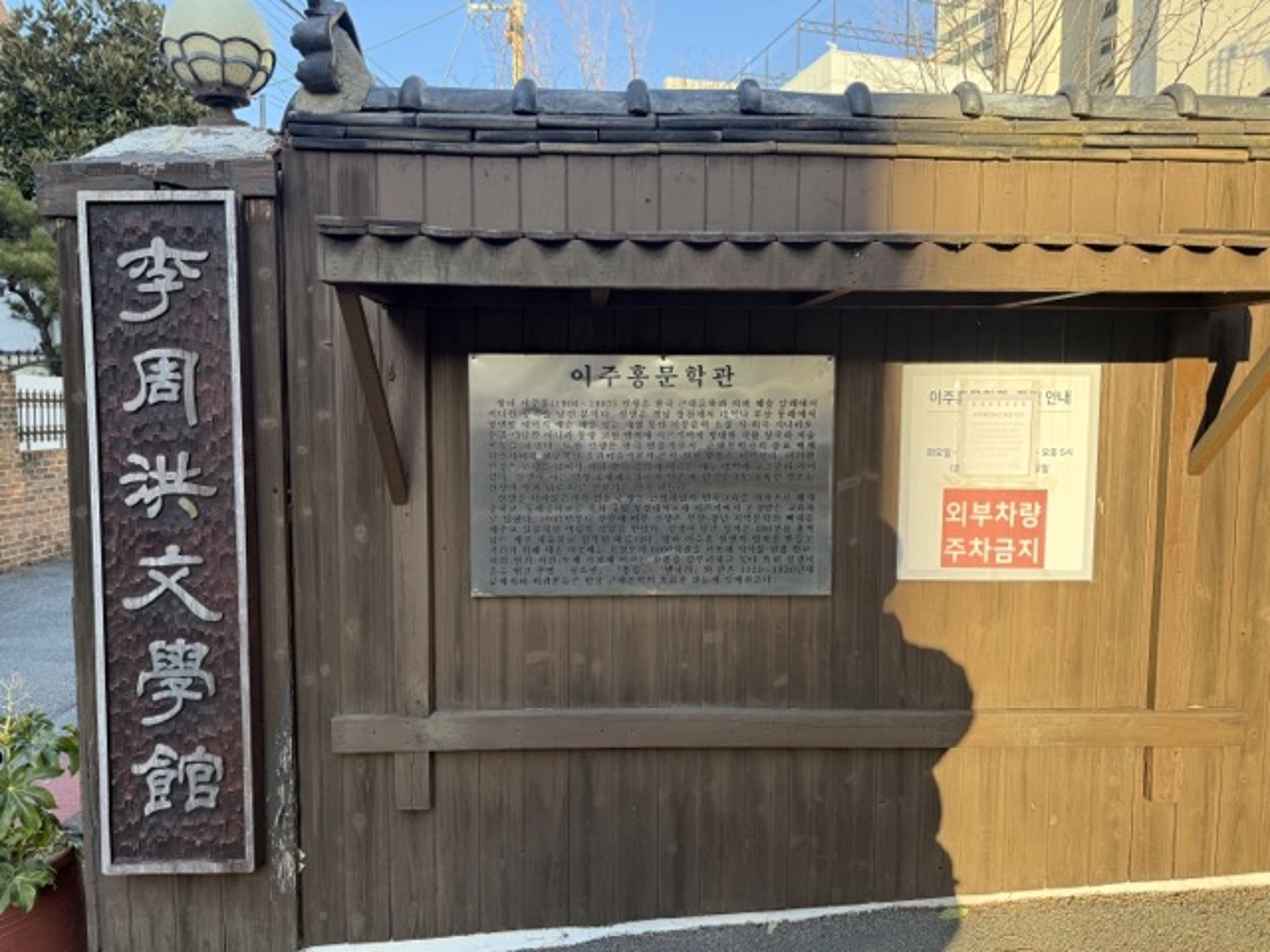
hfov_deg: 71.6
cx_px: 635
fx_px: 881
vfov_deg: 56.8
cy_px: 476
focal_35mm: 24
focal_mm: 6.76
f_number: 1.78
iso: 100
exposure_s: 1/571
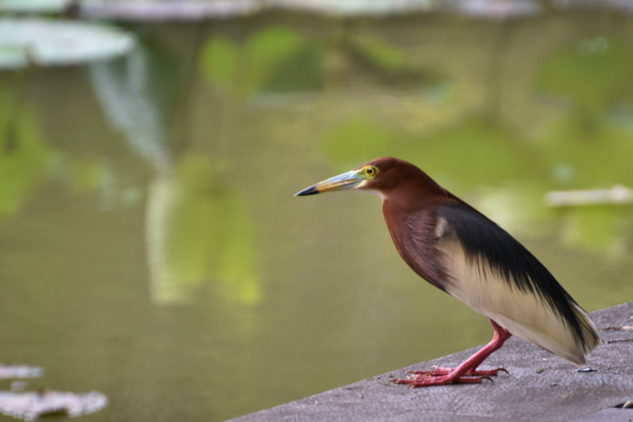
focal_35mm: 450
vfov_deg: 3.1
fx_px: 7912
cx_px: 316
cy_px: 211
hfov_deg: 4.6
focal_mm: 300
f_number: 5.6
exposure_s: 1/80
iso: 400
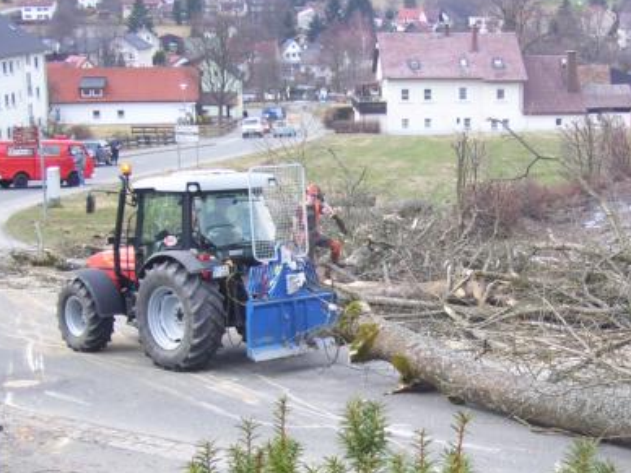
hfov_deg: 26.0
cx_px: 475
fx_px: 1349
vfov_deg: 19.8
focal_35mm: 74
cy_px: 349
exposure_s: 1/200
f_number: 3
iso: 80
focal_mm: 7.6
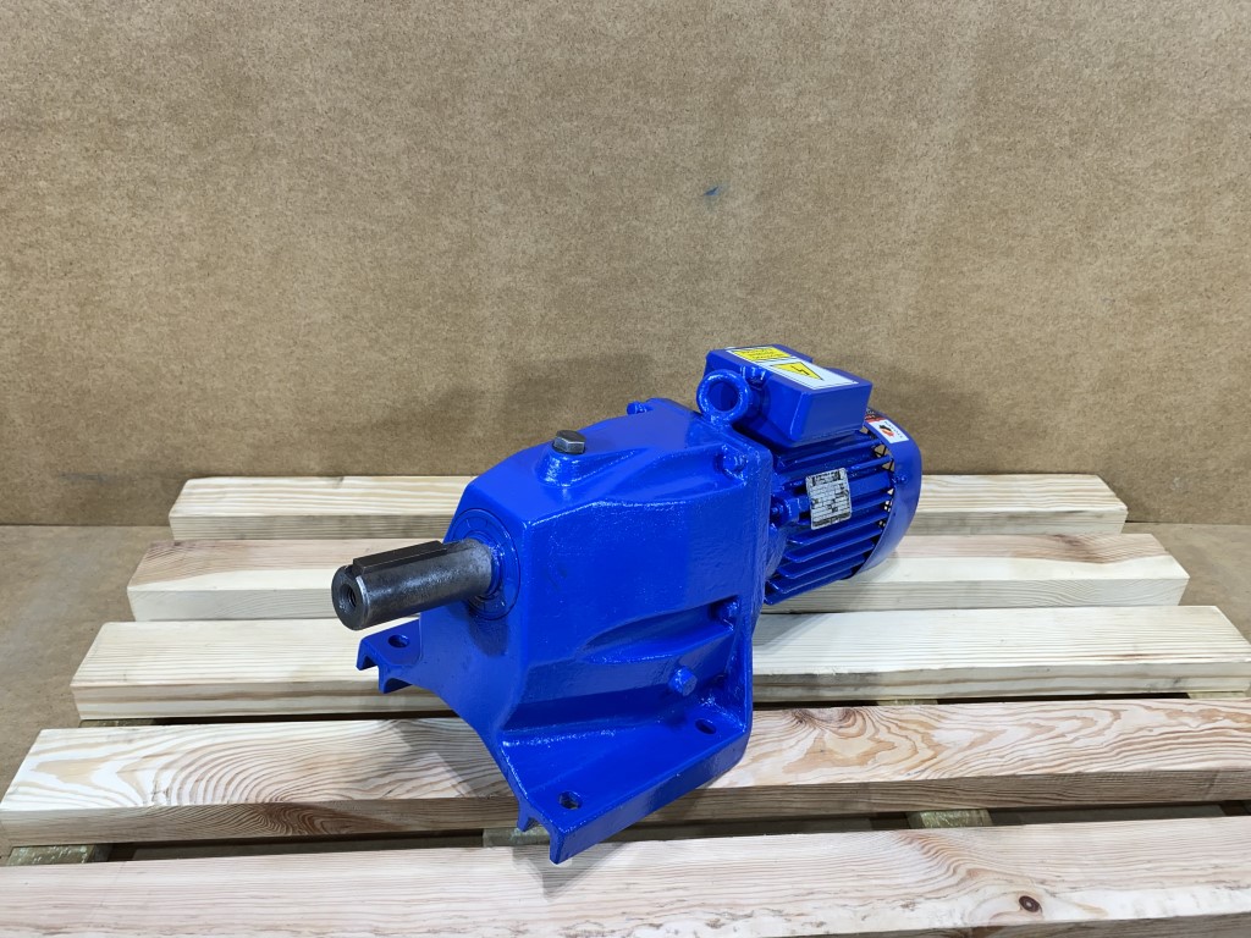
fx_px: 940
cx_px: 626
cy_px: 469
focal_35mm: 26
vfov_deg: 53.1
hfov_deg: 67.3
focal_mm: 4.25
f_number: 1.8
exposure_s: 1/120
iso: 32
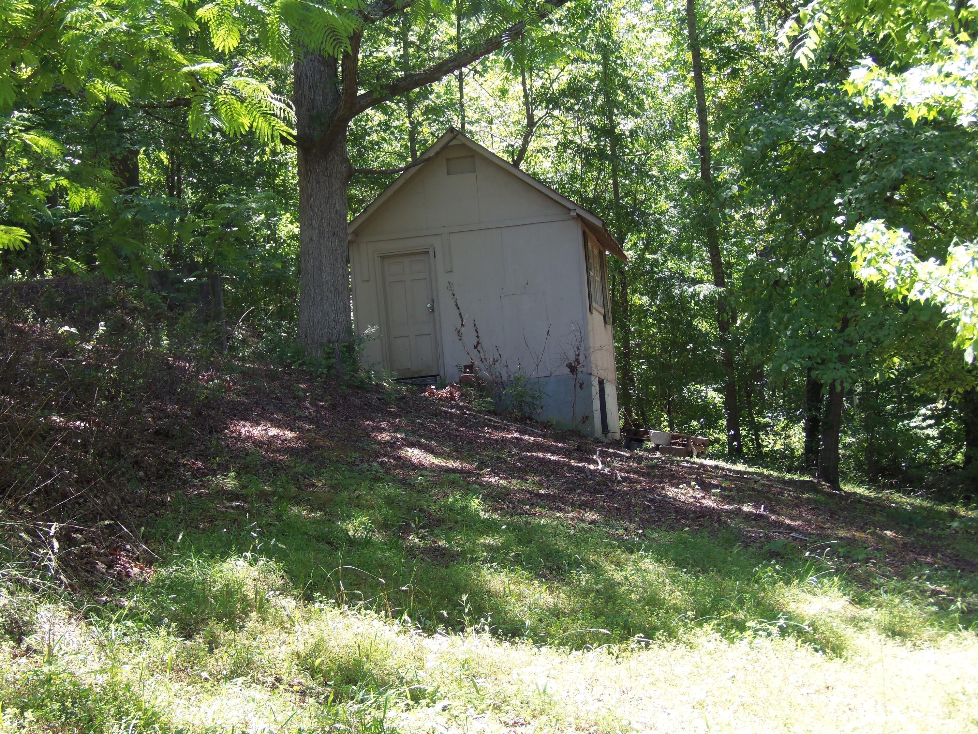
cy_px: 367
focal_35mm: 60
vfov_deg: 24.4
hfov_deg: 32.2
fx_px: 1695
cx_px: 489
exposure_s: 1/50
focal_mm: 10.7
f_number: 4
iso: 64
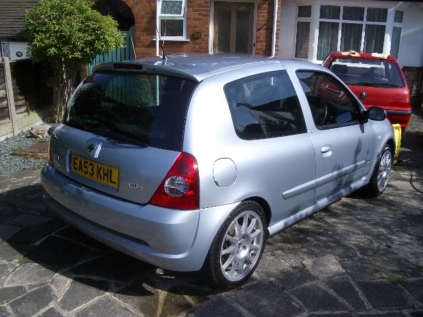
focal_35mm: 35
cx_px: 212
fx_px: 428
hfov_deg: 52.6
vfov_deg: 40.7
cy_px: 158
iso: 50
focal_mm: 5.8
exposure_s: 1/400
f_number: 4.3
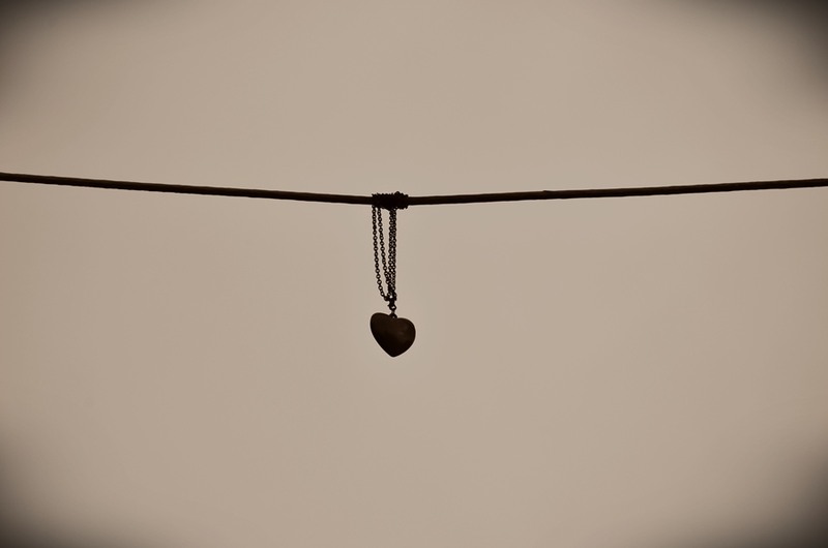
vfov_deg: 7.0
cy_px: 274
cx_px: 414
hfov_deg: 10.6
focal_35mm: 195
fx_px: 4476
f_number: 8
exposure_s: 1/500
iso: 200
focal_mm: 130
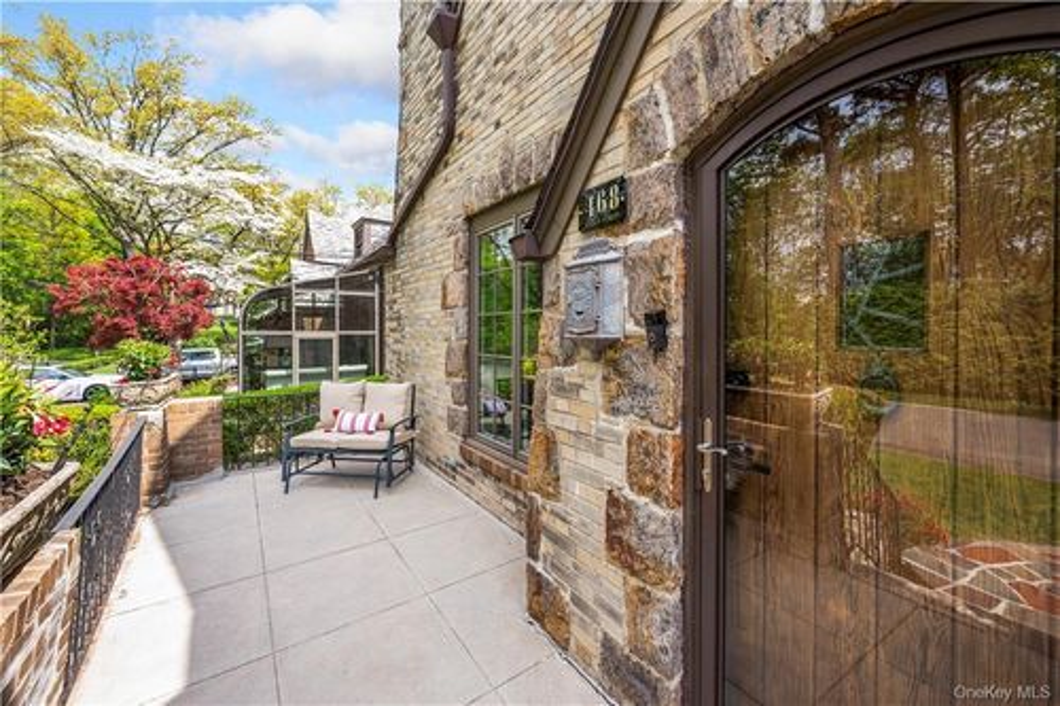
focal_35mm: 14
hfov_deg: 102.3
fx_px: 427
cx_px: 530
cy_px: 353
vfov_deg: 79.2
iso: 200
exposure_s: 1/250
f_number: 5
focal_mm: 14.5
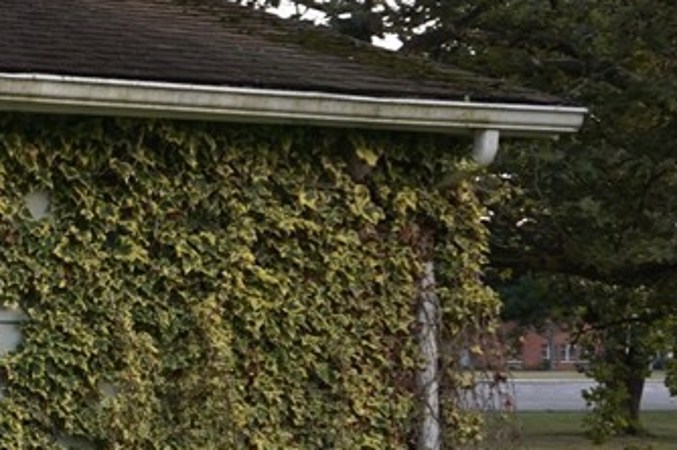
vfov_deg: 15.5
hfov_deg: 19.3
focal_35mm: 88
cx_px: -419
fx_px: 1653
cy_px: 309
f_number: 4
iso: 250
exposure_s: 1/160
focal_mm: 18
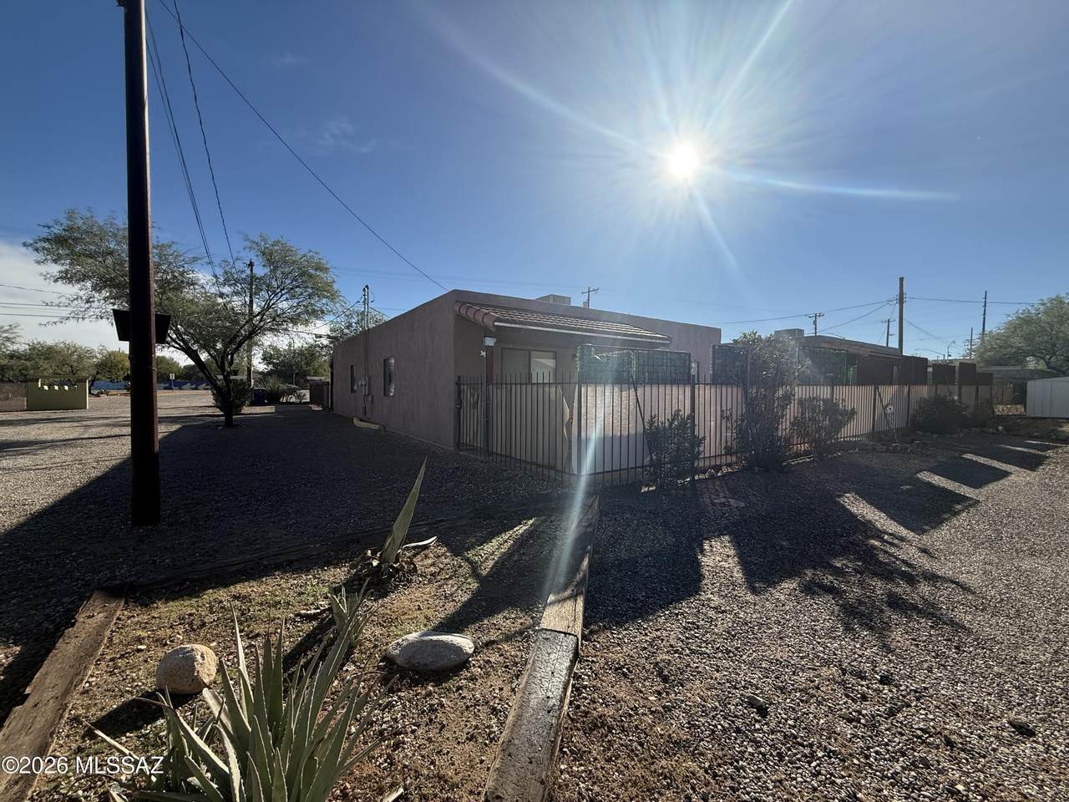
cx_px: 534
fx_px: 432
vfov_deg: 85.7
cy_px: 401
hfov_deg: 102.1
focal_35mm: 14
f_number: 2.2
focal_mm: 2.22
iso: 64
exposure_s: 1/3125
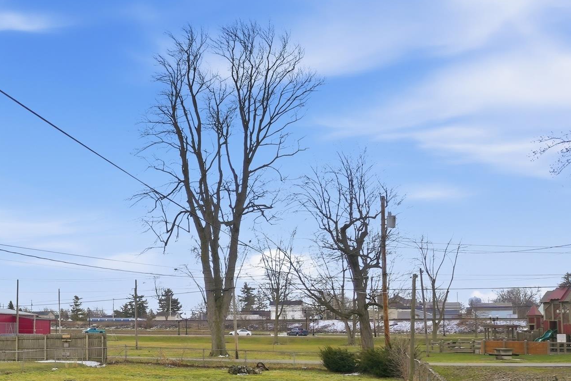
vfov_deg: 31.7
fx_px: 650
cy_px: 310
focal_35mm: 41
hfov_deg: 42.8
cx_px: 41
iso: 100
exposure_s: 1/1250
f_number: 4
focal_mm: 14
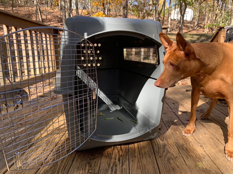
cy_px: 87
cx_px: 116
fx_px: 175
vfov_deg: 53.1
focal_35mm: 26
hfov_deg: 67.3
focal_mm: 4.25
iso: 25
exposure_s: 1/129
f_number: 1.8
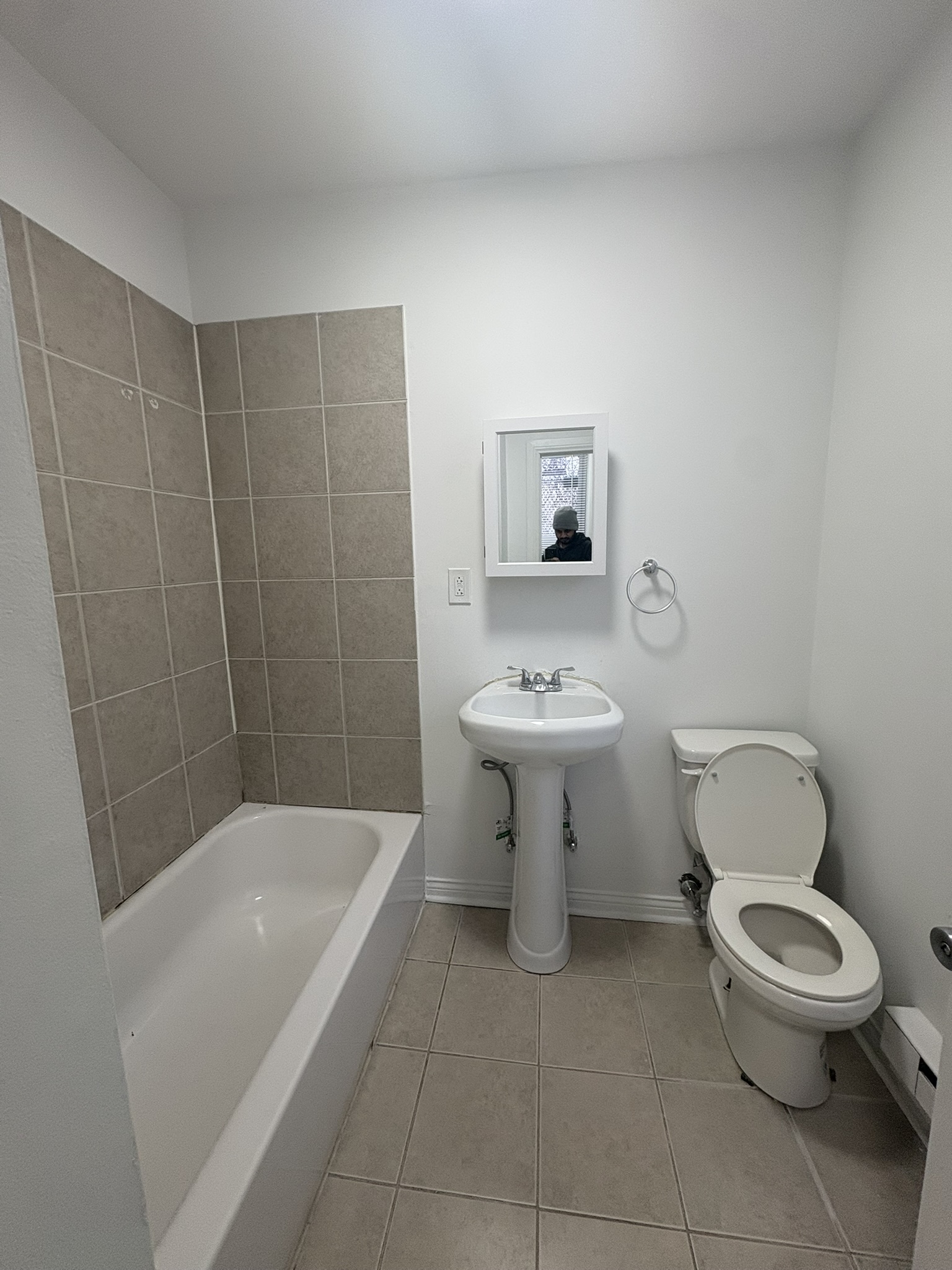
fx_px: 513
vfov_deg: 102.1
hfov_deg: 85.7
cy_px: 635
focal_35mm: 14
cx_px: 476
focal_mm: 2.22
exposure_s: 1/120
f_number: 2.2
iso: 125
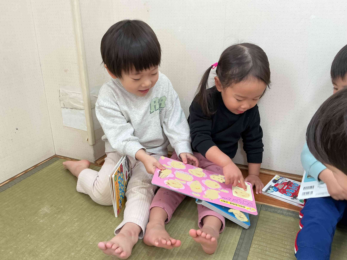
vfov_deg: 48.2
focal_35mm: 29
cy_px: 130
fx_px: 291
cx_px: 174
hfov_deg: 61.7
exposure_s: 1/50
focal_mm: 3
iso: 50
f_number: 1.8
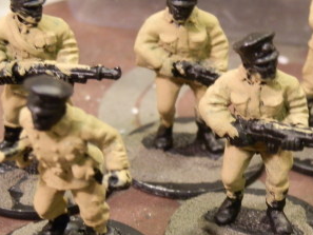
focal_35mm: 110
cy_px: 153
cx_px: 244
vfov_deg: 13.5
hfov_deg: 17.7
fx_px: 995
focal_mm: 10.99
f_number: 3.7
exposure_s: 1/8
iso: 320
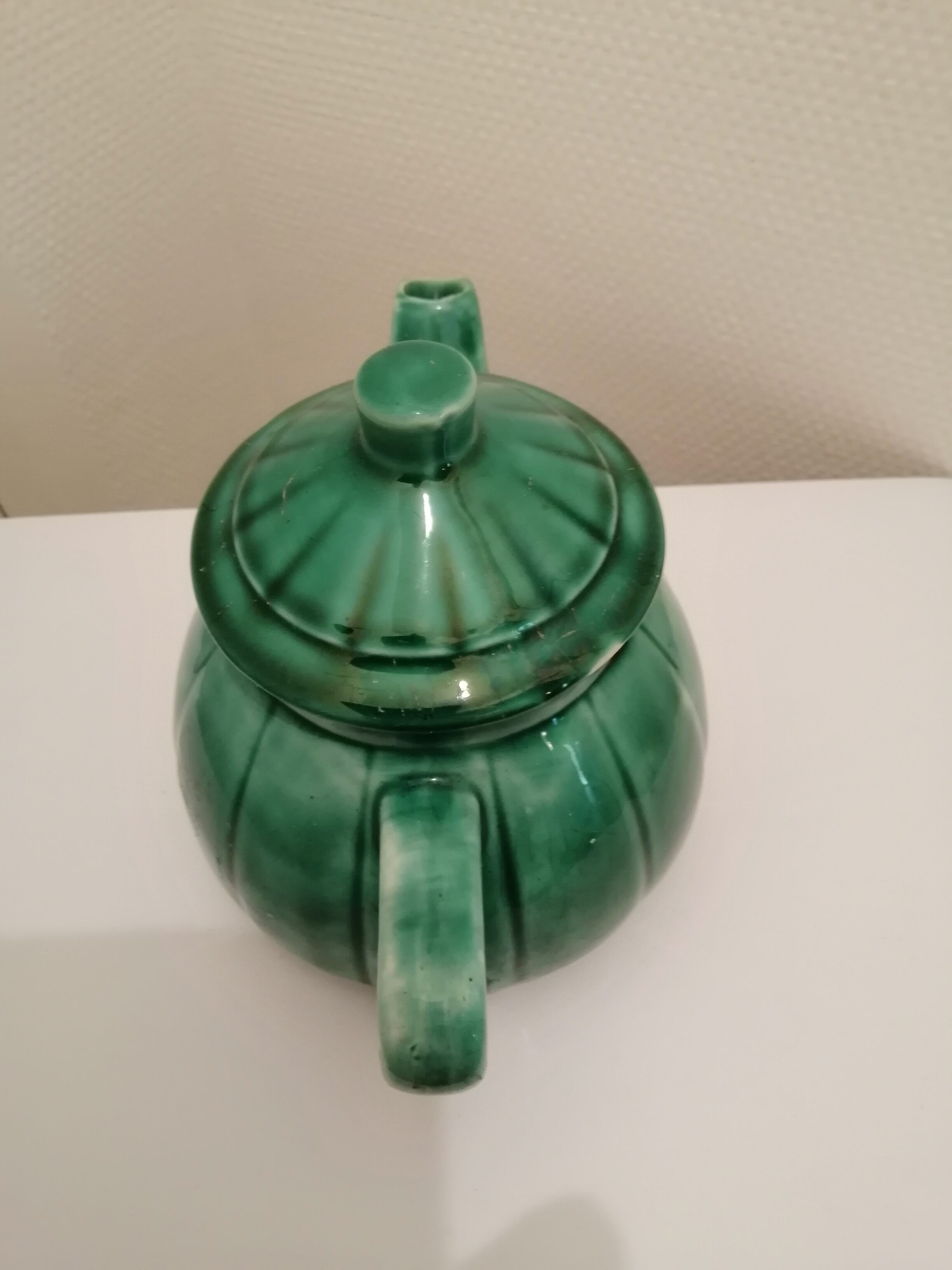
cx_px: 476
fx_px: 953
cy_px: 635
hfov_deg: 53.1
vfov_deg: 67.3
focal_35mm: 26
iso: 320
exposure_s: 1/33.3
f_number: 1.8
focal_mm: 3.96
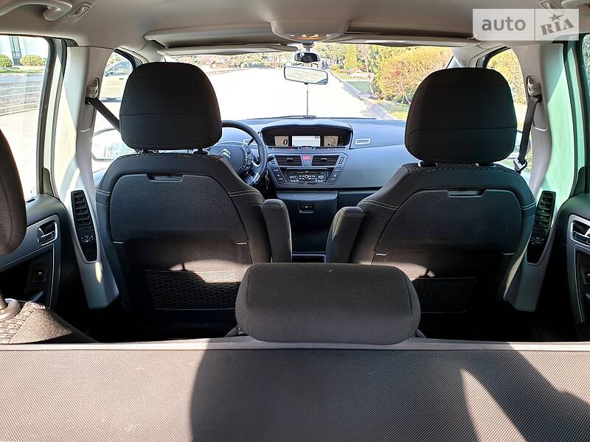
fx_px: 443
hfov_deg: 67.3
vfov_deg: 53.1
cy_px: 221
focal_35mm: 26
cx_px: 295
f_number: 2.4
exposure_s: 1/35
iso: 50
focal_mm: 4.3
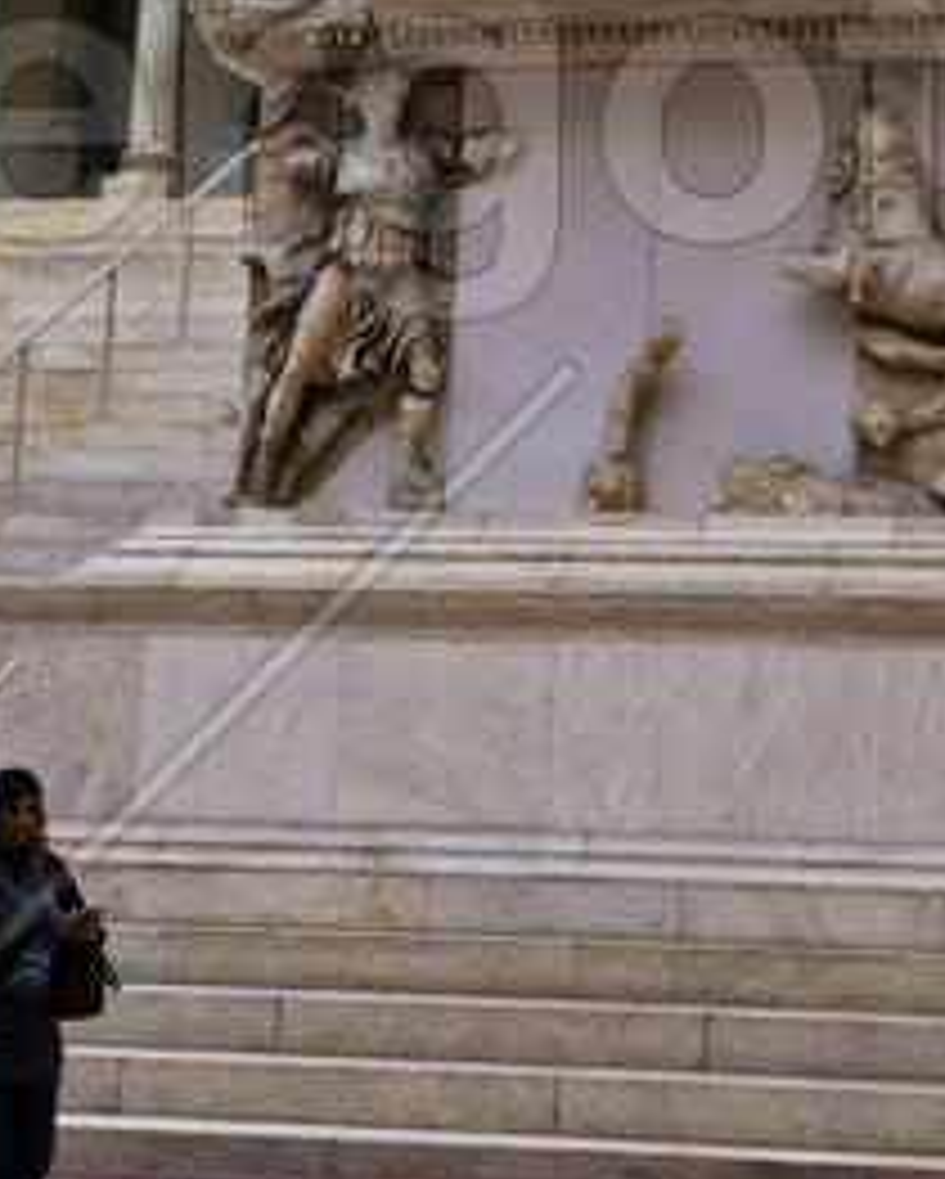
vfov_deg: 21.5
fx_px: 3038
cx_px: 808
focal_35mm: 87
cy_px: 130
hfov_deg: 17.5
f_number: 4
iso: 800
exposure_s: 1/60
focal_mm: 28
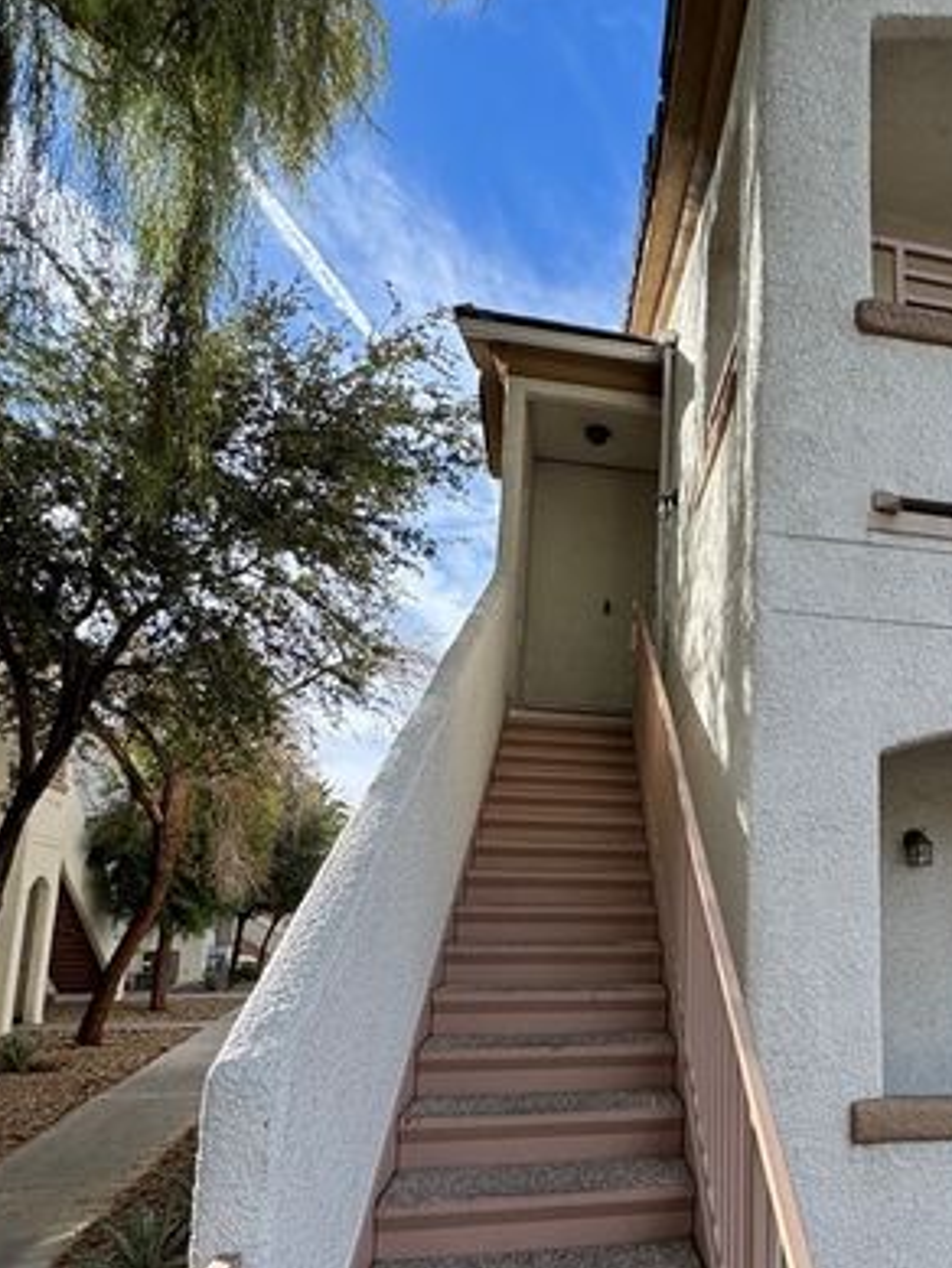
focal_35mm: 24
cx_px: 769
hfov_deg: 52.9
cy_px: 794
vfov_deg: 70.4
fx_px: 880
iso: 50
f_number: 2.2
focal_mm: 2.22
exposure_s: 1/720
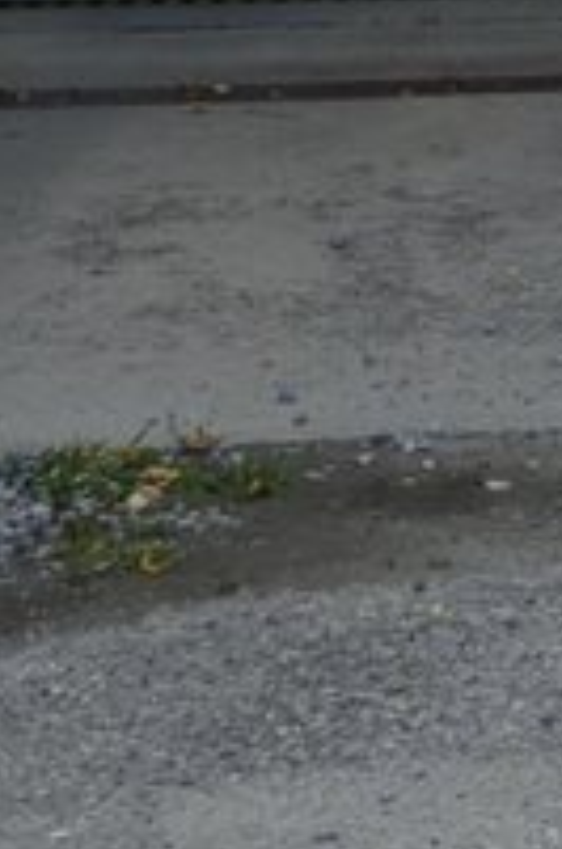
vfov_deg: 8.5
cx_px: 1320
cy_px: -1647
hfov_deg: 6.3
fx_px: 4849
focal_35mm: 206
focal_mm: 18
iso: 160
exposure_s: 1/250
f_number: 8
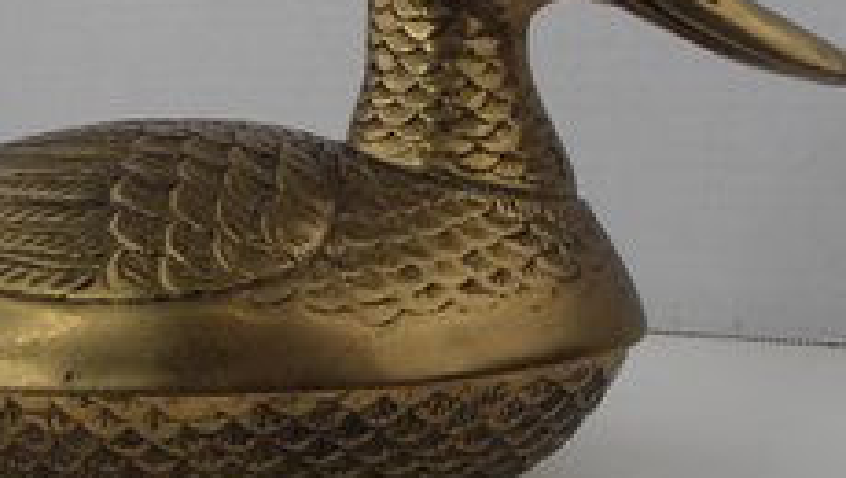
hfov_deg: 34.5
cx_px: 270
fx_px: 1348
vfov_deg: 20.0
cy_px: 153
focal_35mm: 60
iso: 125
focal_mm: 6.64
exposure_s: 1/160
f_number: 4.7
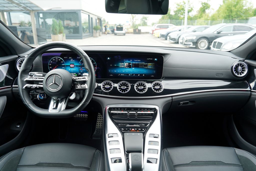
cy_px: 86
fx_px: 171
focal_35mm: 24
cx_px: 128
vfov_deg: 53.1
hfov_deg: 73.7
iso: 100
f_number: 4
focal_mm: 24
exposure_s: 1/60
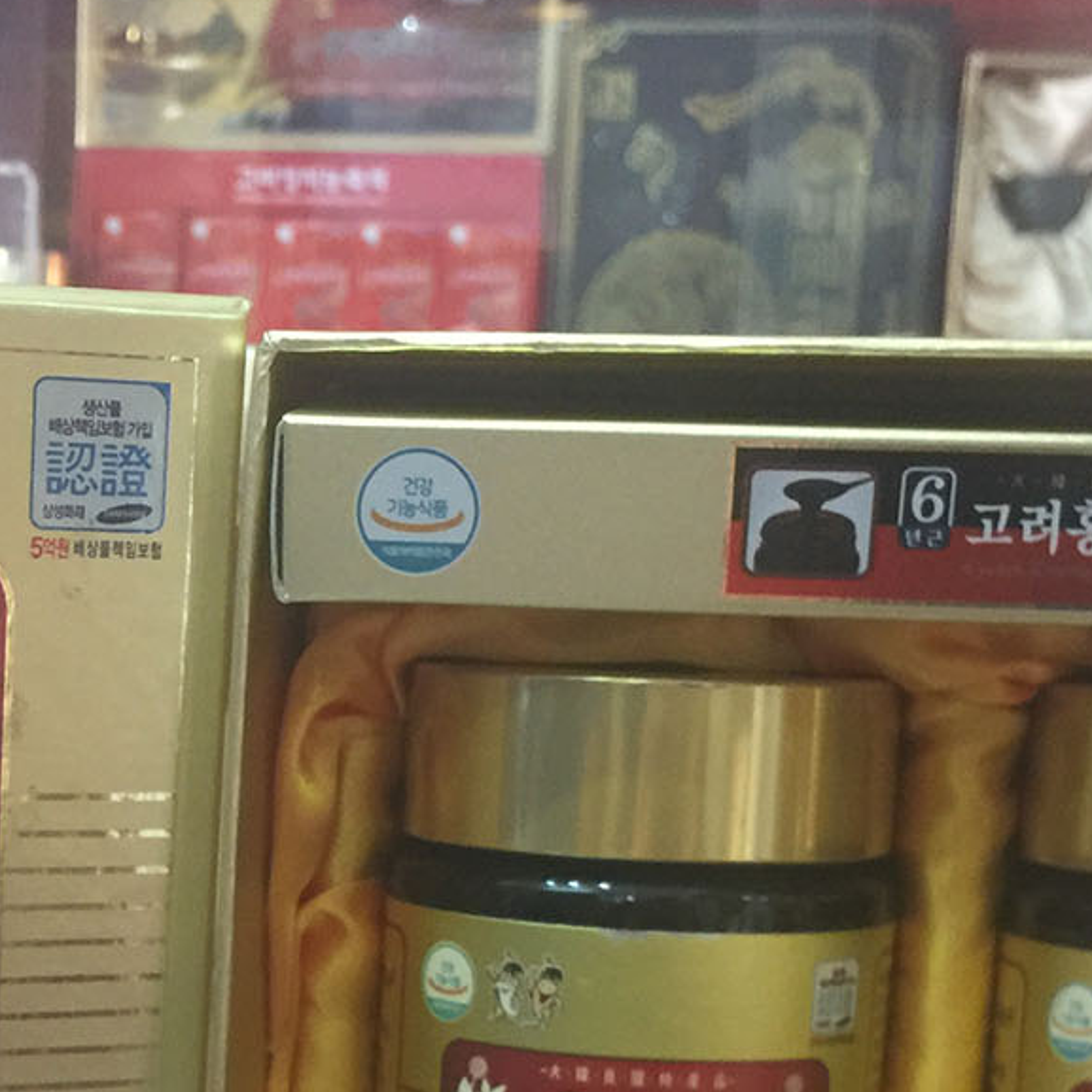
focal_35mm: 81
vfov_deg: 20.6
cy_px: 1130
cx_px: 163
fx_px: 2891
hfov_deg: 21.0
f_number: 2.2
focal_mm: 4.15
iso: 125
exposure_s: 1/17
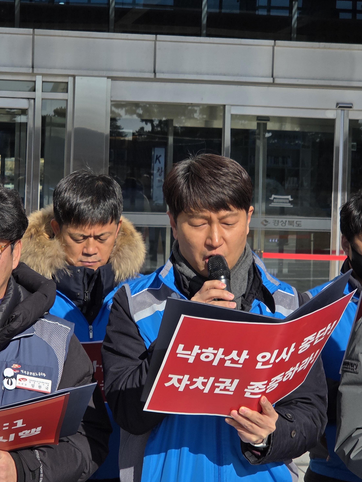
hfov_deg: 15.9
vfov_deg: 21.1
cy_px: 241
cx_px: 173
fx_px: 1297
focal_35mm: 93
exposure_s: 1/2204
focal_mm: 7
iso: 25
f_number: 2.4
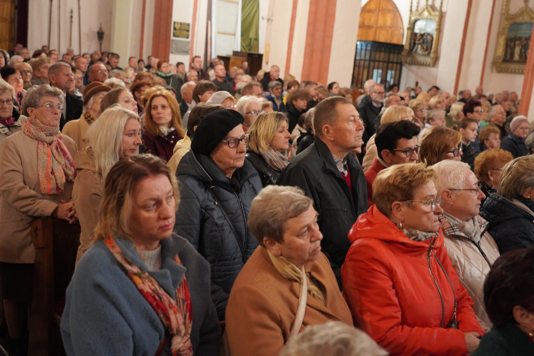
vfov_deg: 31.9
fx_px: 623
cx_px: 267
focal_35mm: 42
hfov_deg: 46.4
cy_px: 178
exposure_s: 1/80
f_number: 4
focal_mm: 42
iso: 12800
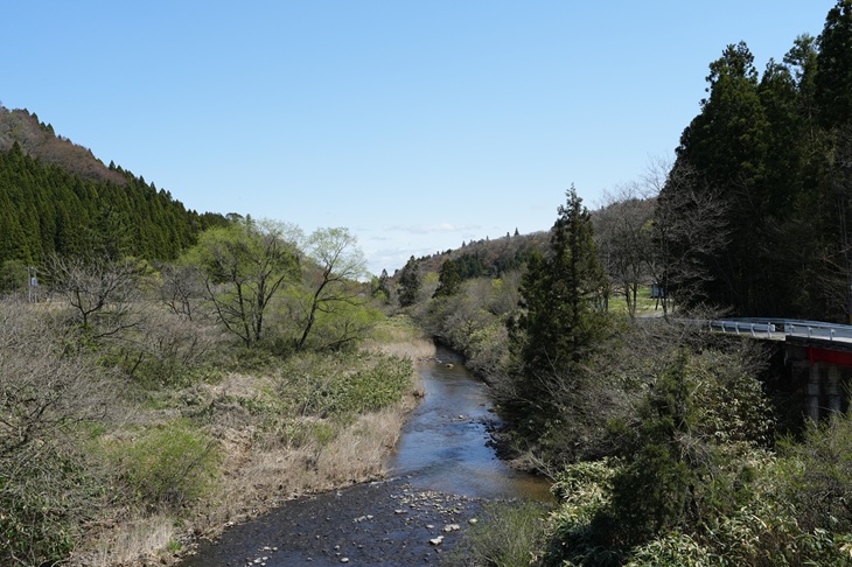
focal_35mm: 32
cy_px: 284
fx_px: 757
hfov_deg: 58.7
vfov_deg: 41.1
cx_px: 426
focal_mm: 32
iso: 800
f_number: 5.6
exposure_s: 1/3200
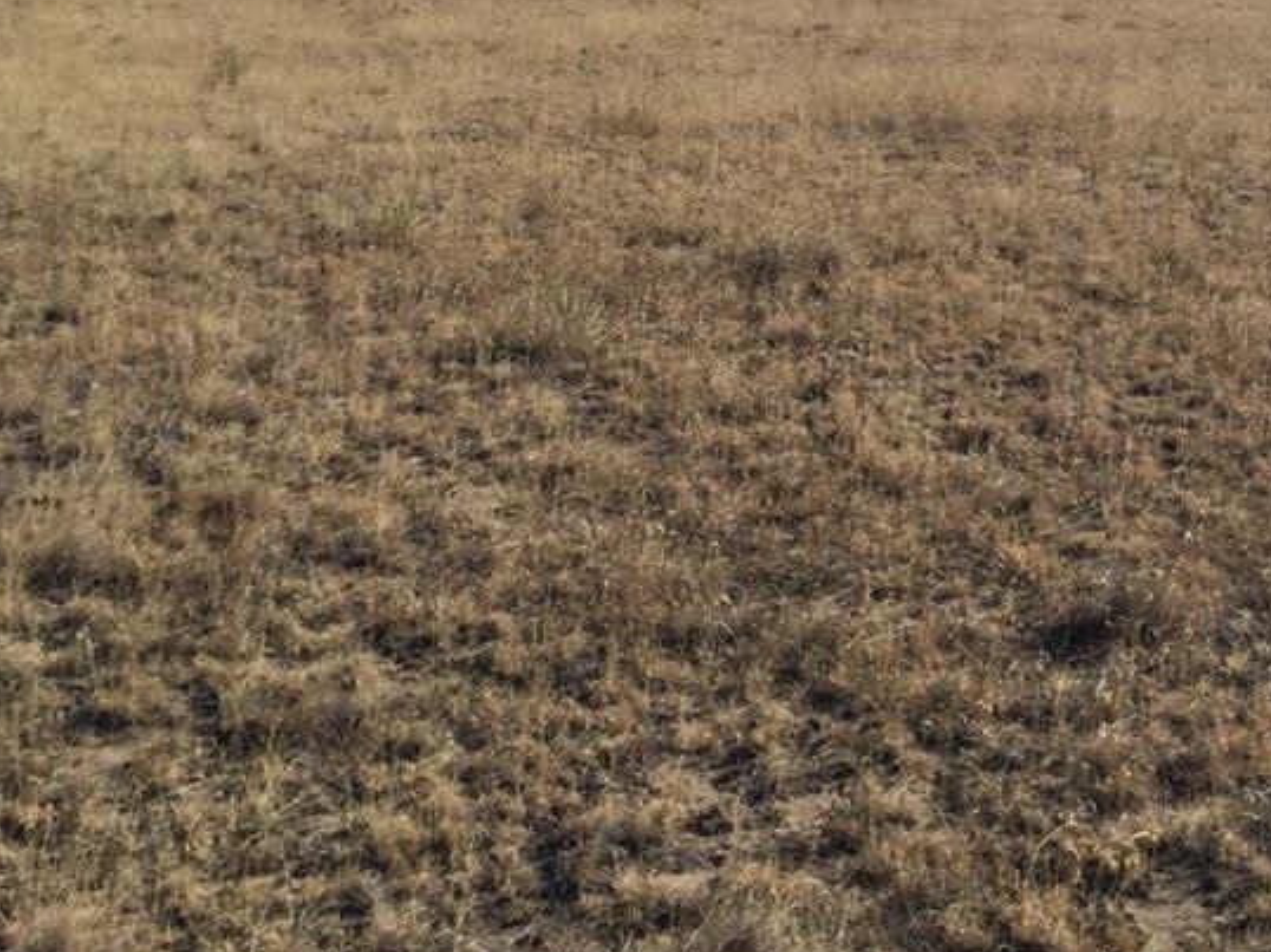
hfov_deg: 32.4
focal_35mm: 59
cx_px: 869
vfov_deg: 24.0
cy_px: 74
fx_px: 2165
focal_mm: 3.3
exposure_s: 1/2092
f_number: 2.4
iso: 25
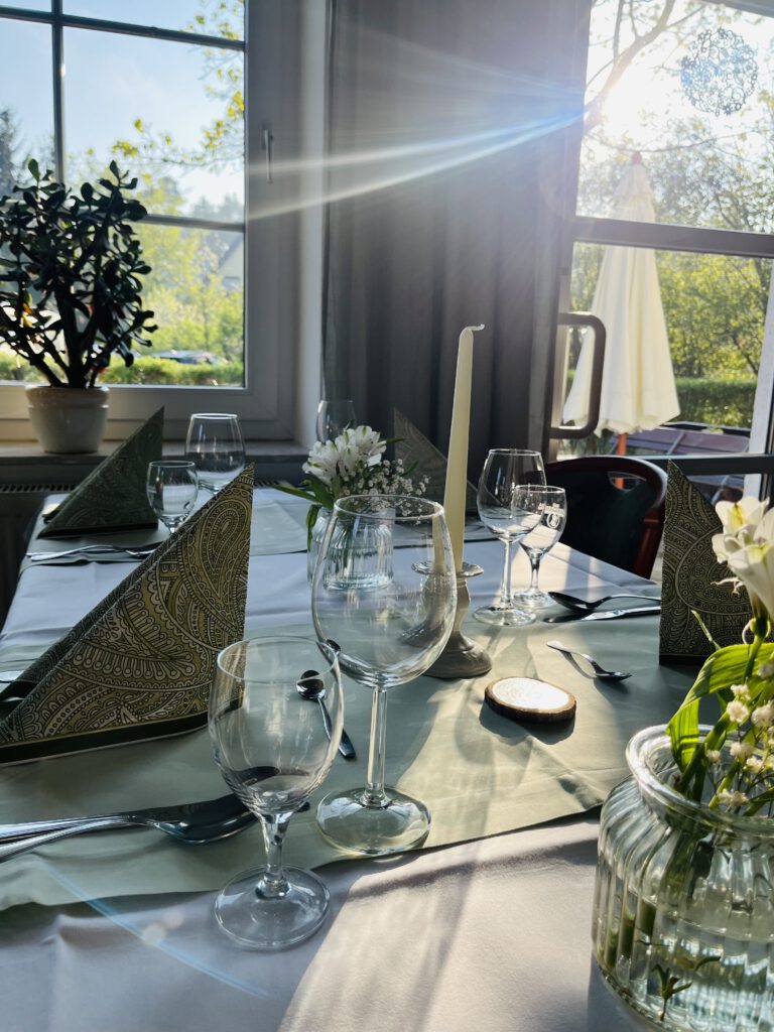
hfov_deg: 53.1
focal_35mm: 26
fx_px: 775
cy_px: 516
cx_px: 387
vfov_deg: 67.3
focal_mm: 5.1
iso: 50
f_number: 1.6
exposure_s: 1/649
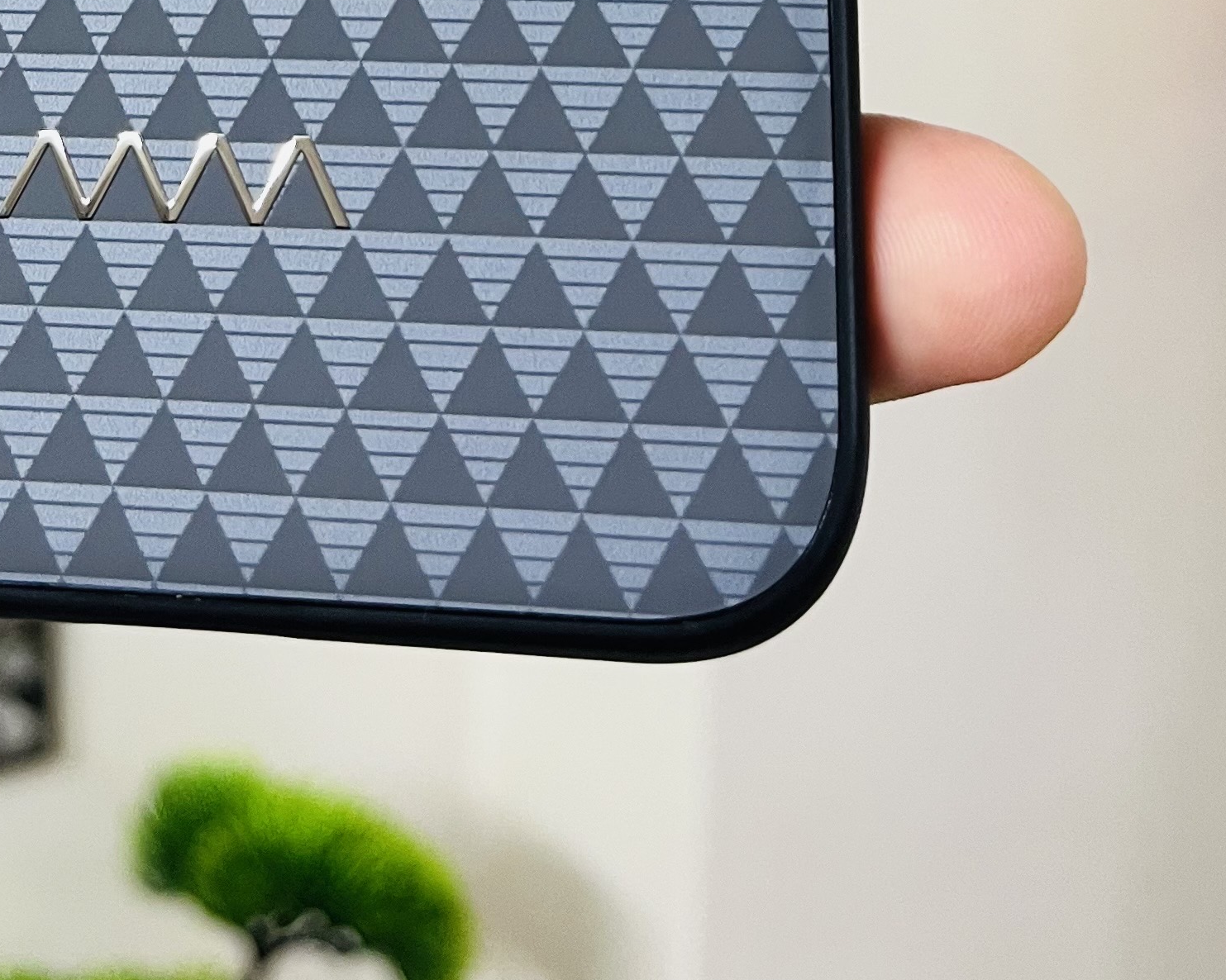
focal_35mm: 69
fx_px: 2503
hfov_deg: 27.2
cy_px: -660
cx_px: 330
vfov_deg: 18.5
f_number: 1.6
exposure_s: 1/50
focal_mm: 5.1
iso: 100
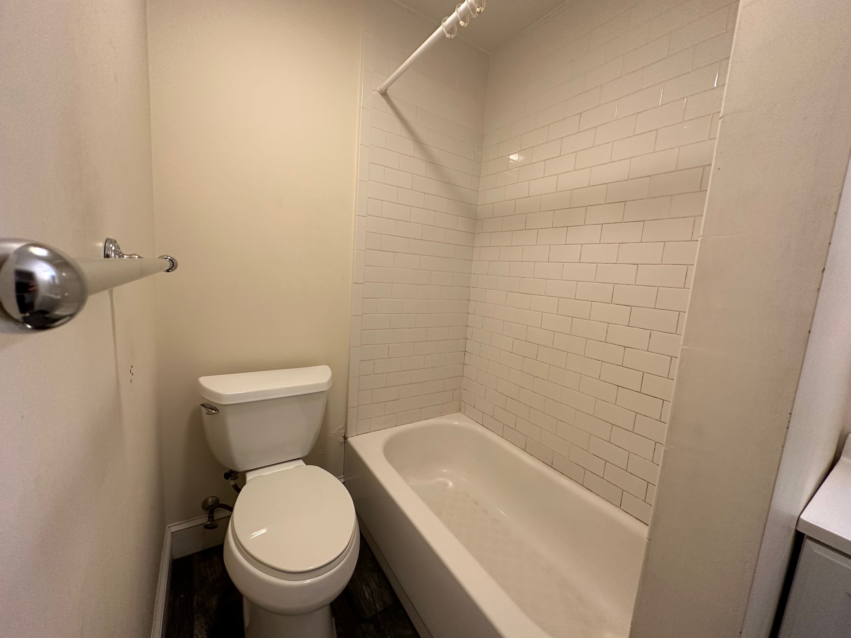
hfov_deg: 102.1
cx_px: 426
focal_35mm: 14
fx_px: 344
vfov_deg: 85.7
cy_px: 319
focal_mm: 2.22
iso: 160
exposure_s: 1/60
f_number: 2.2
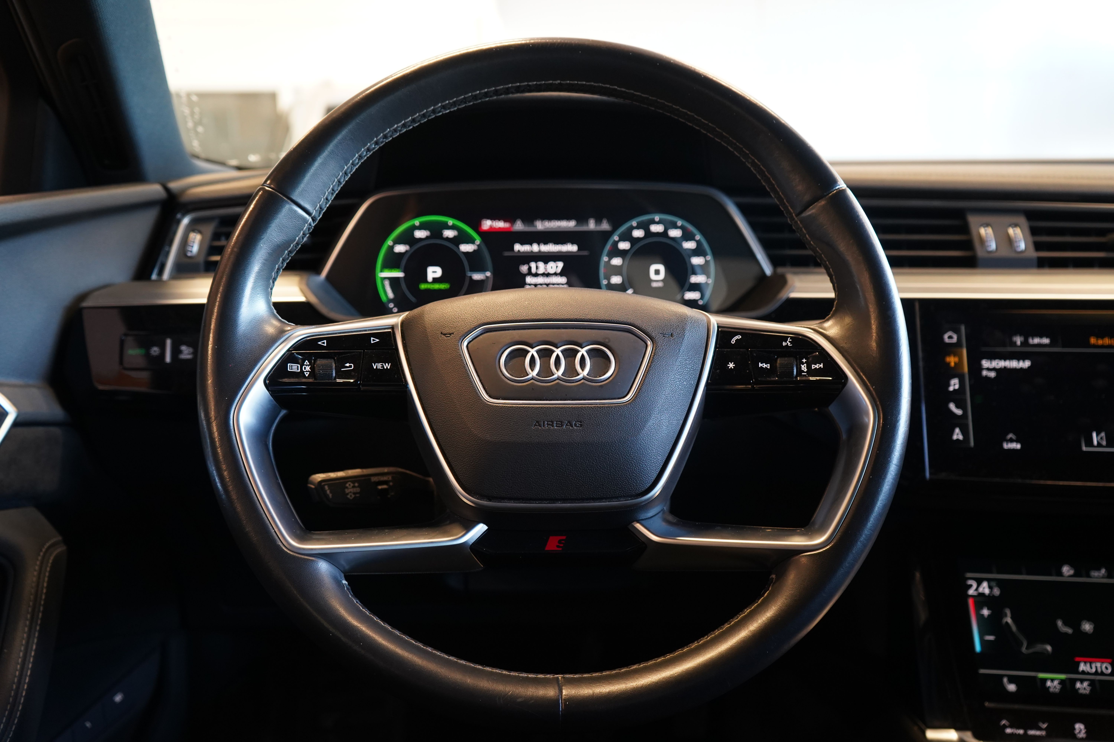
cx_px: 557
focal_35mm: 32
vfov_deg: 41.1
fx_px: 990
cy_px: 371
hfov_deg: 58.7
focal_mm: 32
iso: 2000
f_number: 5
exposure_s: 1/20
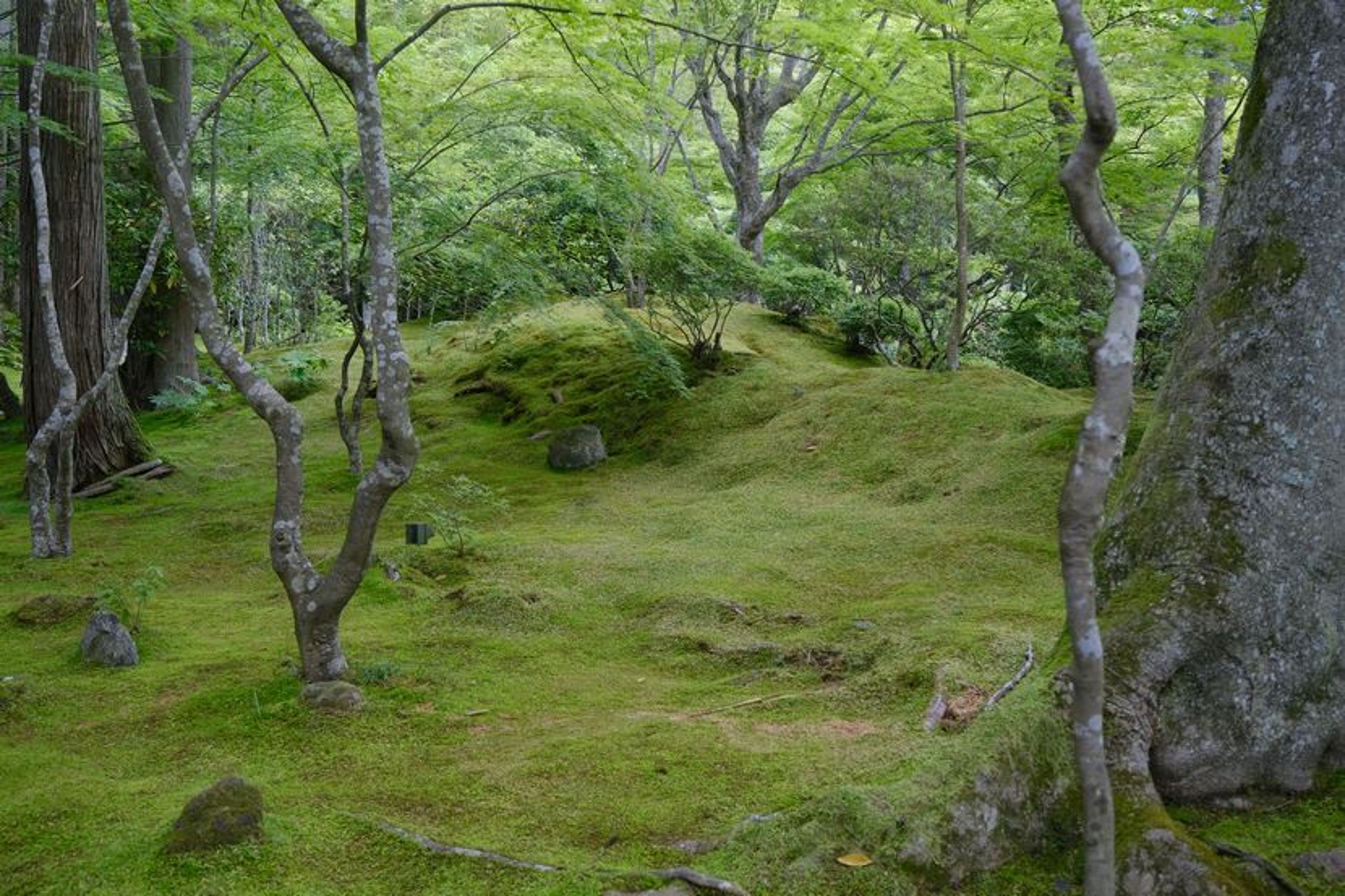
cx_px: 672
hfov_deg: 58.7
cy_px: 448
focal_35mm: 32
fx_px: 1195
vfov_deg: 41.1
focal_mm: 21.2
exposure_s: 1/400
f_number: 4
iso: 1000
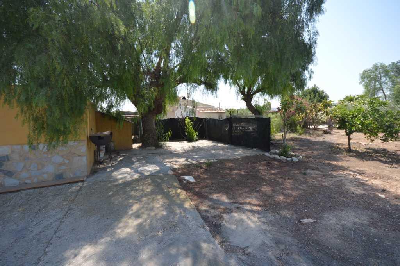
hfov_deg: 100.4
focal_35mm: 15
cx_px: 200
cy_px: 133
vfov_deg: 77.2
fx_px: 167
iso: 100
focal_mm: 10
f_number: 6.3
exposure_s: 1/160
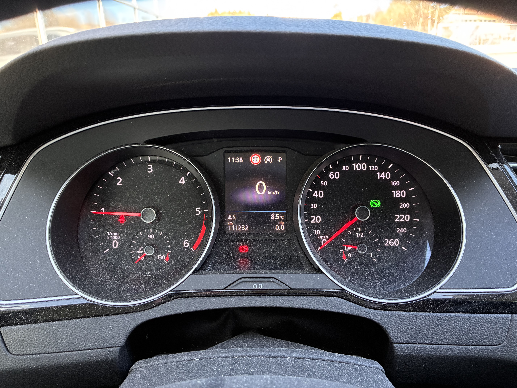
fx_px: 388
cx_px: 258
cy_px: 194
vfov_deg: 53.1
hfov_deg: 67.3
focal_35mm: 26
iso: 250
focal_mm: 4.2
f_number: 1.64
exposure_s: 1/60
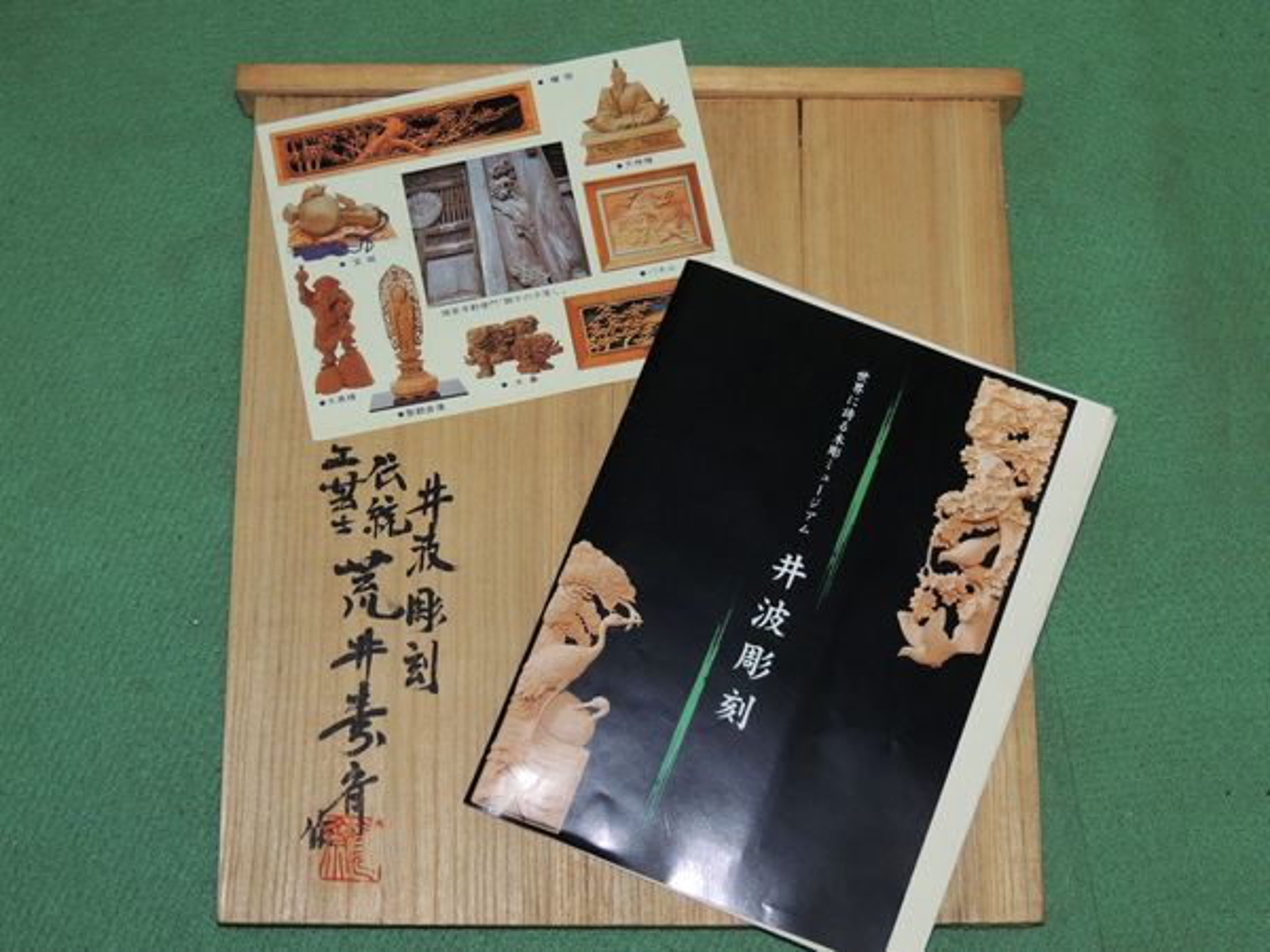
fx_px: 1834
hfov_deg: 38.2
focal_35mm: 50
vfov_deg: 29.1
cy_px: 476
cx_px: 635
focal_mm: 8.9
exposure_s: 1/80
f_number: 3.6
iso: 280
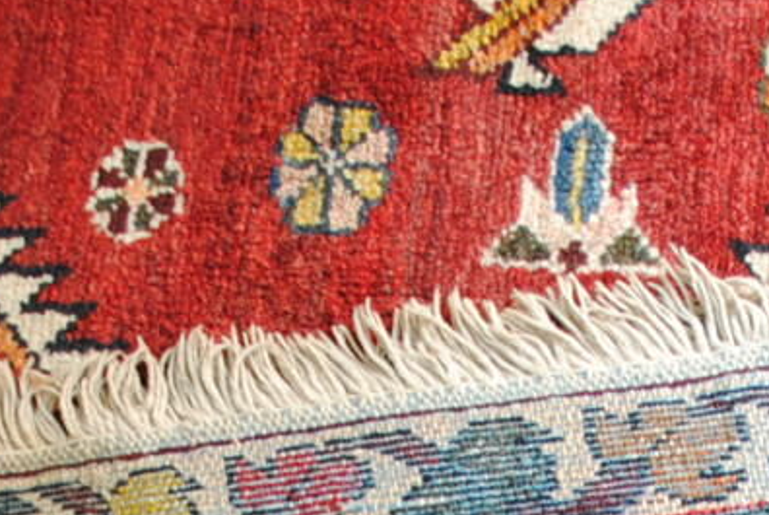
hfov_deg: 15.5
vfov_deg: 9.4
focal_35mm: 132
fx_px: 2823
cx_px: 548
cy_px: 1201
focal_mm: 18
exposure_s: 1/40
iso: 200
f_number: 3.5
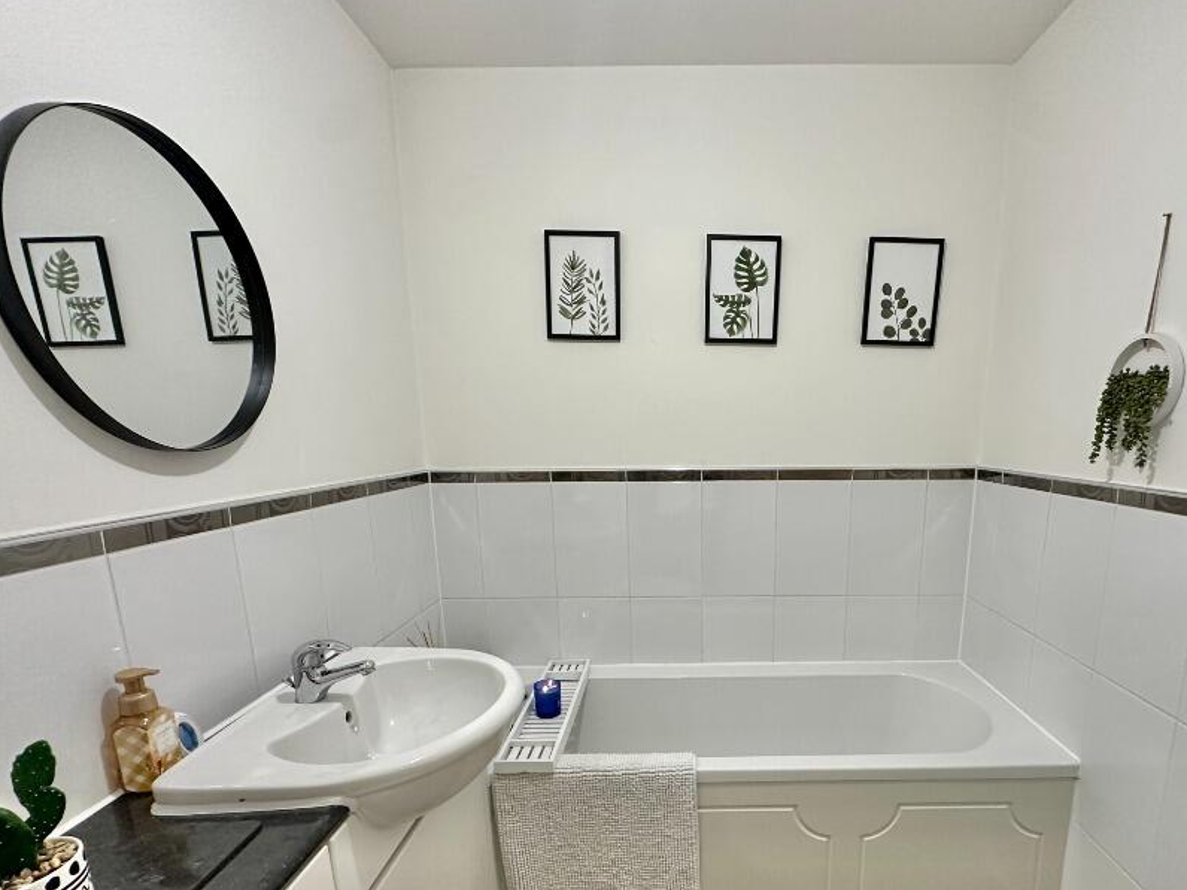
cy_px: 558
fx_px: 617
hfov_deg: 87.1
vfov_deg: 70.4
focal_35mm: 18
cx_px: 687
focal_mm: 2.22
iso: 250
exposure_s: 1/100
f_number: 2.2
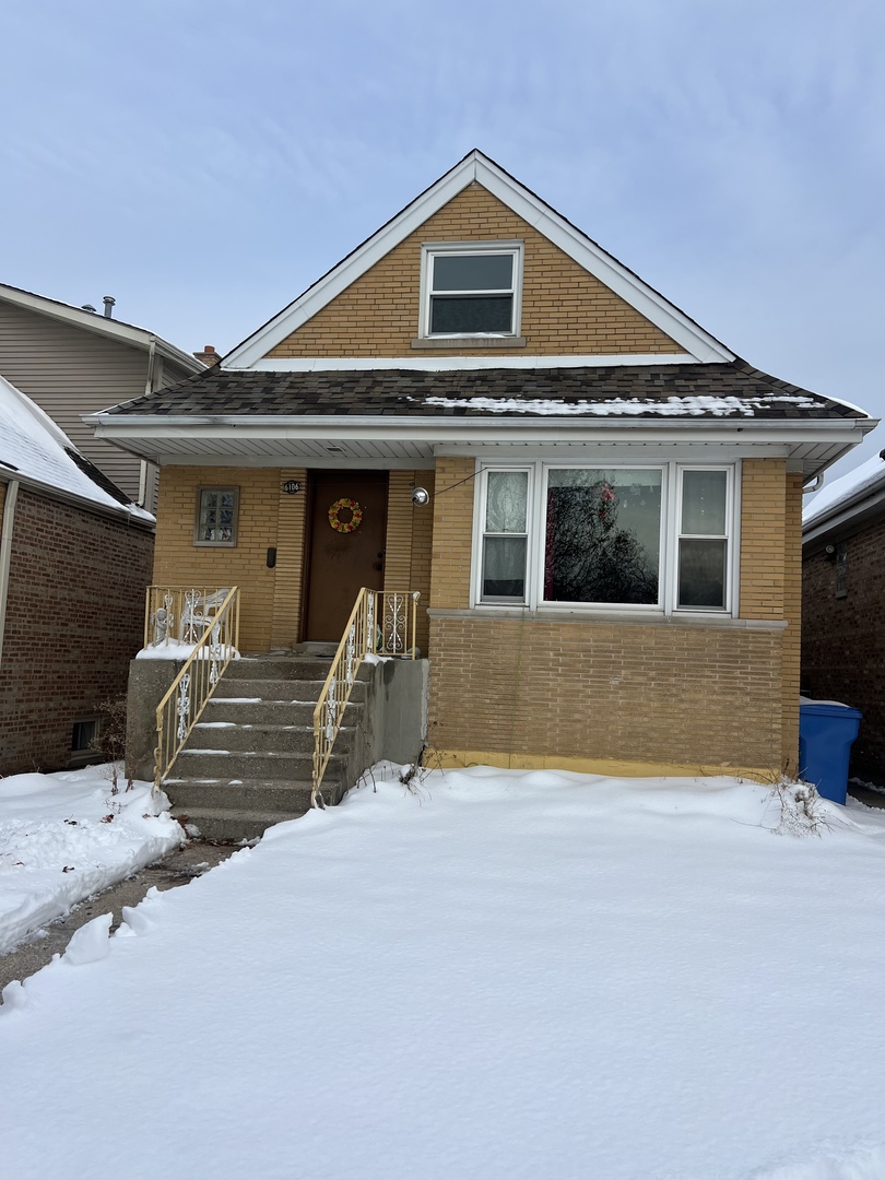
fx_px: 886
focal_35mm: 26
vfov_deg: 67.3
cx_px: 442
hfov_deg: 53.1
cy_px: 590
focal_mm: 5.7
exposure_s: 1/2632
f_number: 1.5
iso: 50
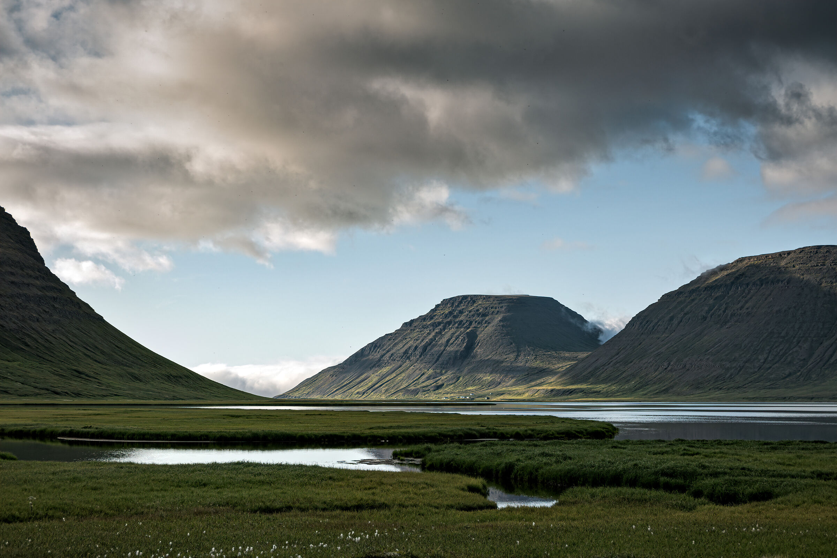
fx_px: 1604
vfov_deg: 19.7
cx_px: 418
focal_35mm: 69
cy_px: 279
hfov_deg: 29.2
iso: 64
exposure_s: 1/400
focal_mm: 25.34
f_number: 4
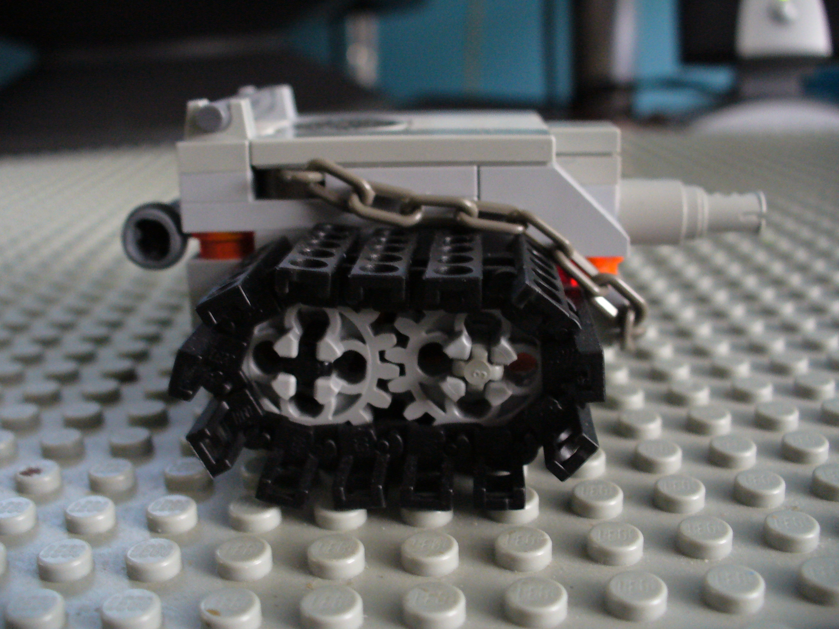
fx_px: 897
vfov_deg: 38.7
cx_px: 420
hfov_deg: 50.1
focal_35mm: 37
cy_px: 314
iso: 200
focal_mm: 6.1
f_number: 2.8
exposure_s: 1/8
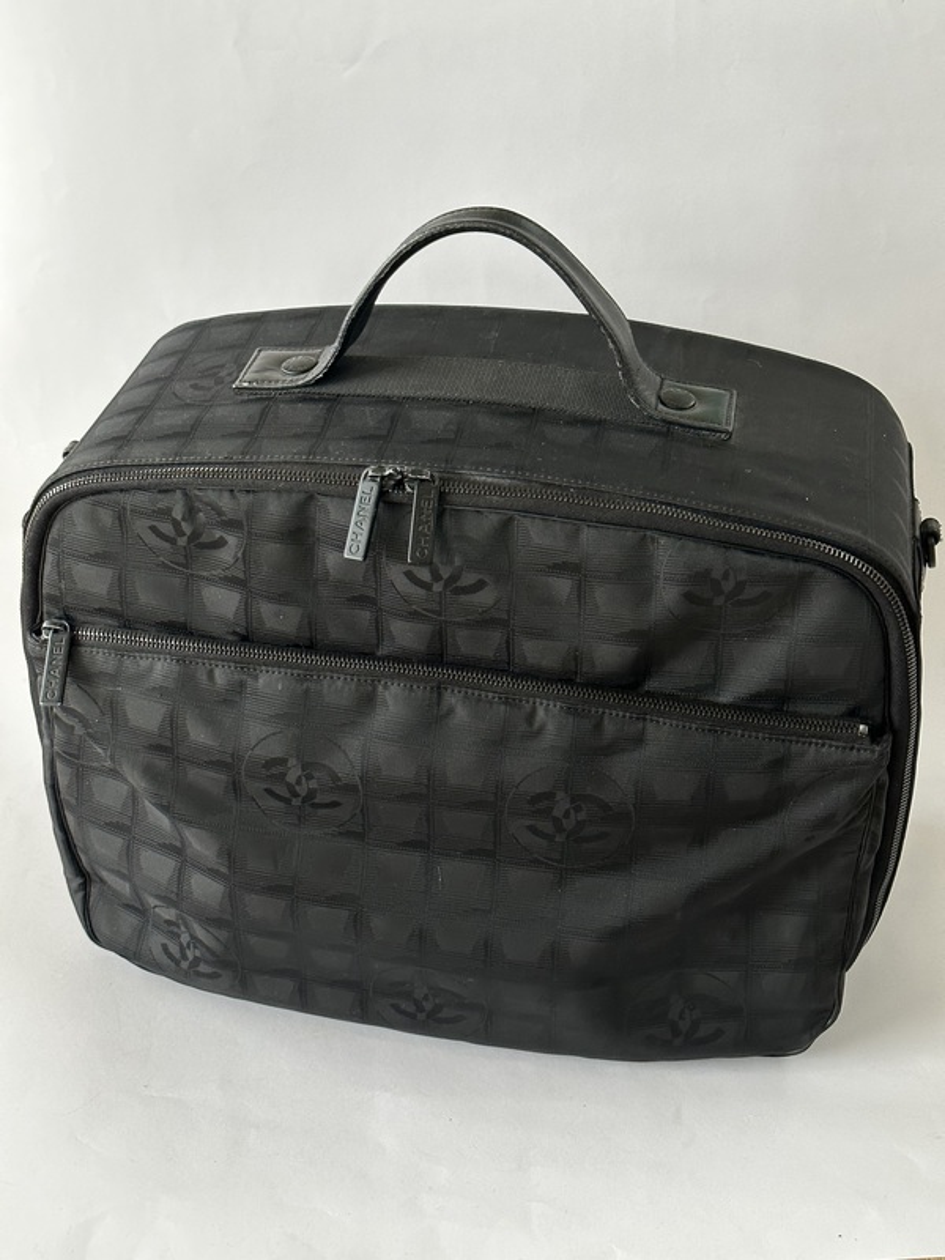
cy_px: 630
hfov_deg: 30.3
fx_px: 1747
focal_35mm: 48
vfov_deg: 39.7
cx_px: 472
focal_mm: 6.86
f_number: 1.78
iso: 250
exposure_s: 1/51
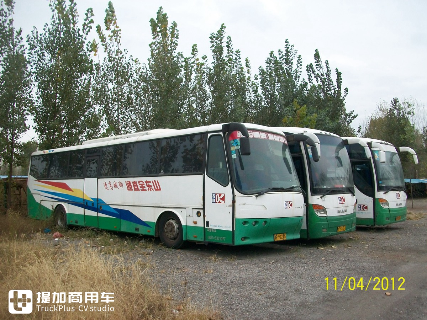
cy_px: 160
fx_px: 419
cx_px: 214
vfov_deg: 41.8
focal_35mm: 34
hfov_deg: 54.0
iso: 80
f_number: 2.8
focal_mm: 5.7
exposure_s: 1/200
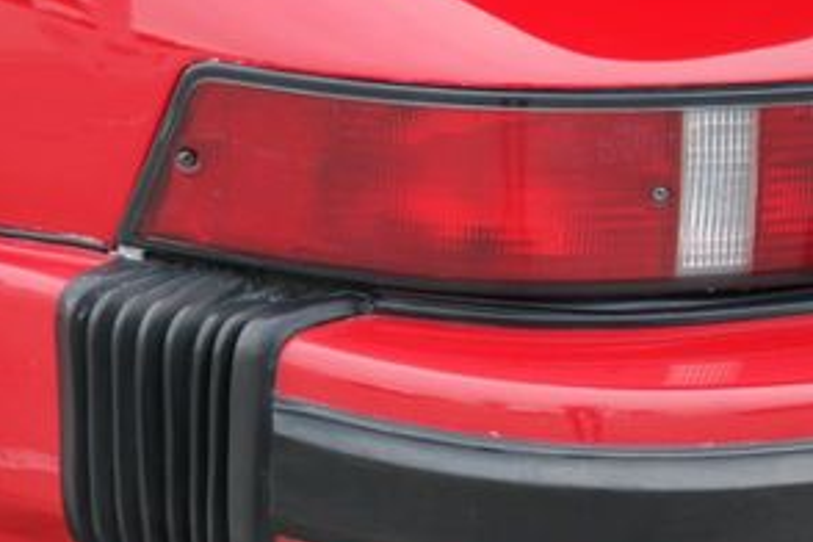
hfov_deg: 12.9
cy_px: 380
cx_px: 550
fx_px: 3590
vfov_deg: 8.6
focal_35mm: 159
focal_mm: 48
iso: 200
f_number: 5.6
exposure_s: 1/80
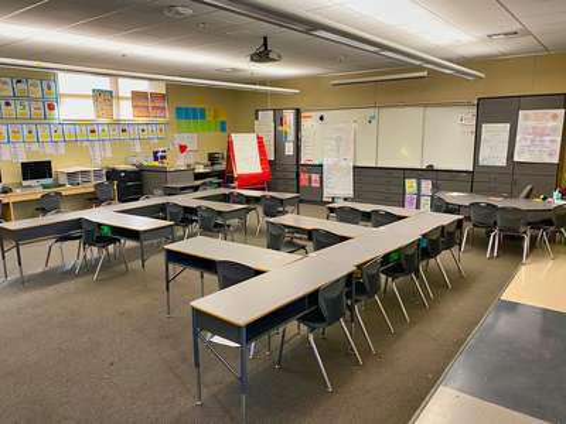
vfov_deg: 53.1
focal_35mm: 26
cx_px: 283
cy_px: 212
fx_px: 425
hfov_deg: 67.3
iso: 200
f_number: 1.8
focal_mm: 4.25
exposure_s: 1/60
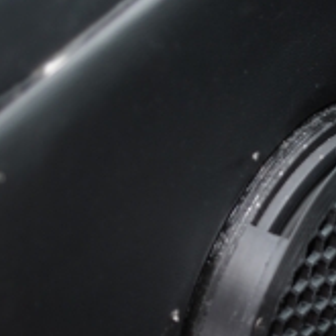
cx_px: 401
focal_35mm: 162
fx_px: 1779
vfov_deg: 10.7
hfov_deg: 10.6
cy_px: 326
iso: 320
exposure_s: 1/160
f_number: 2.8
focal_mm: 45
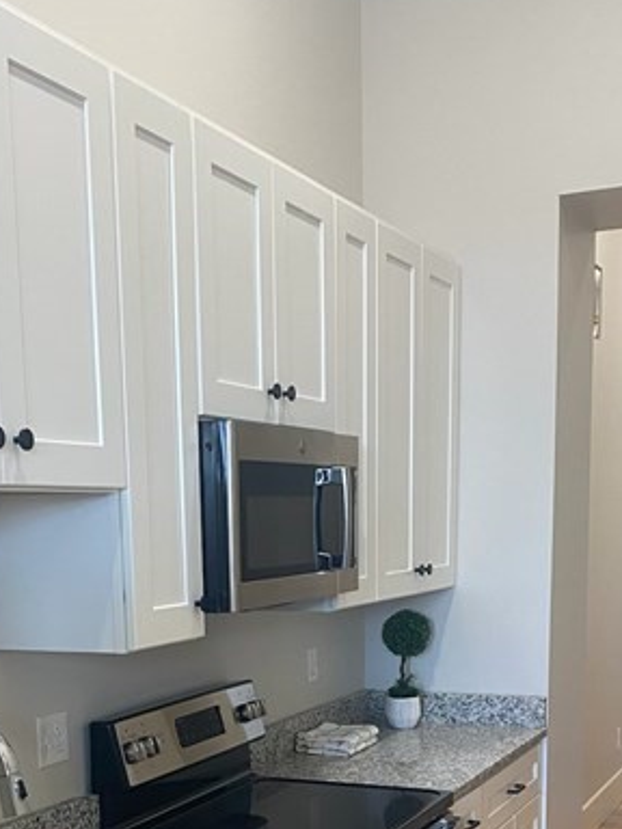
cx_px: 244
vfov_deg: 35.0
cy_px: 728
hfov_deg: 28.0
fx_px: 1246
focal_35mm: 52
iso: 125
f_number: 1.8
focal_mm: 4.25
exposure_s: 1/58
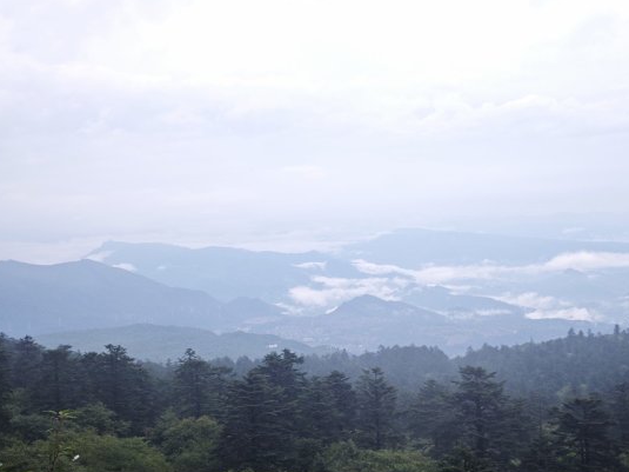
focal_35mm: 55
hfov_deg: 34.9
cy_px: 259
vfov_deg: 26.5
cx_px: 369
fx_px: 999
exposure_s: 1/245
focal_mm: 8.72
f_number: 2
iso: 50
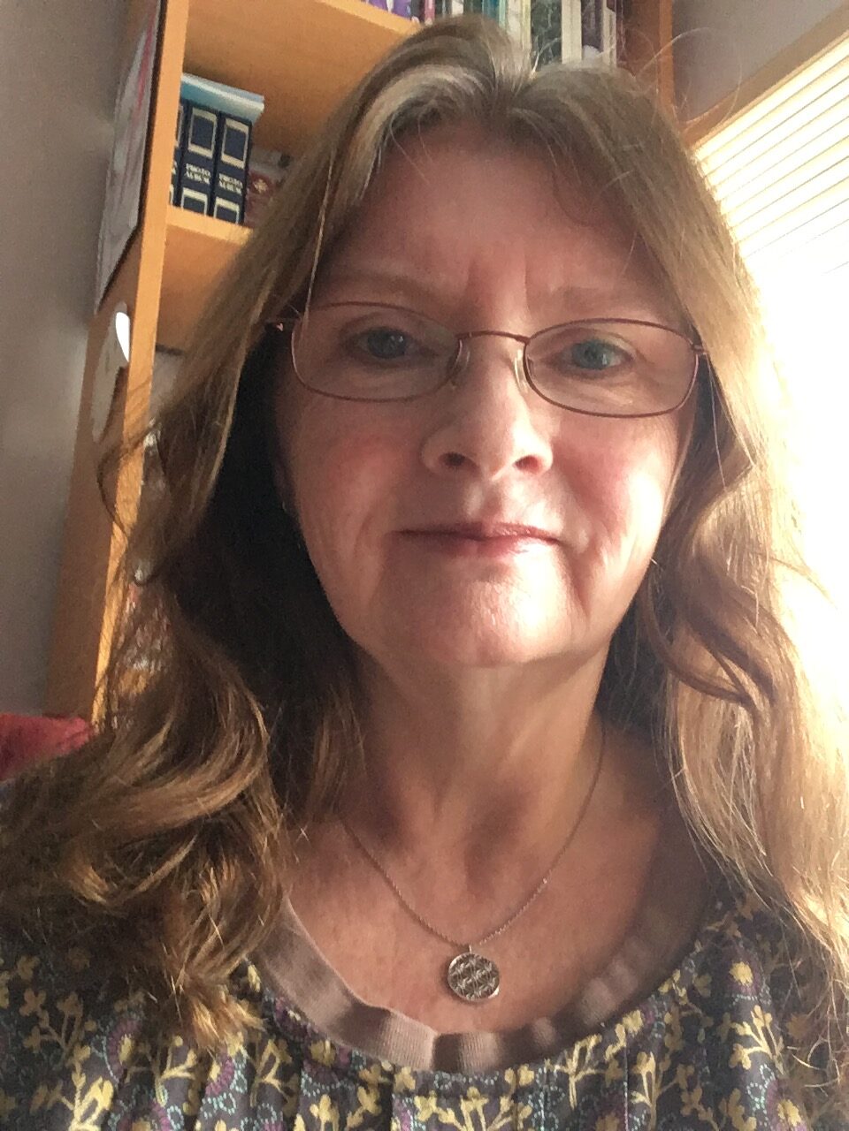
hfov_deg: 45.4
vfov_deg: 58.4
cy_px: 566
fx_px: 1014
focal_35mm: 31
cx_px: 424
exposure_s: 1/17
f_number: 2.4
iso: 400
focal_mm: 2.15
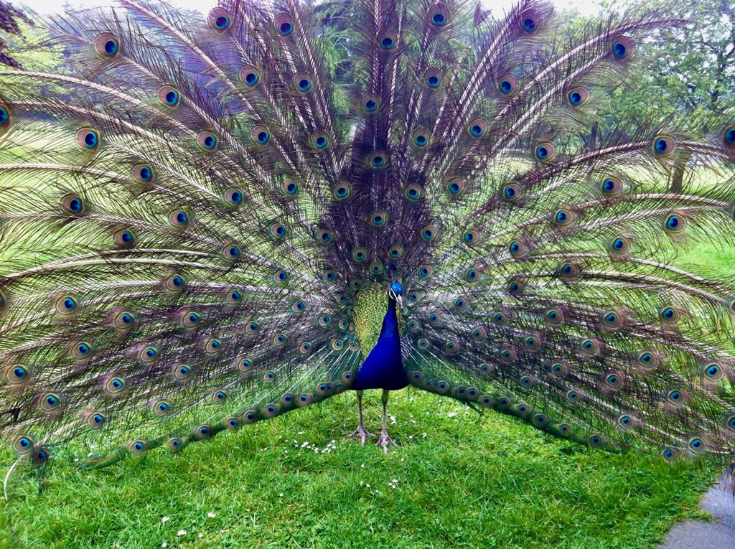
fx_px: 742
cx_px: 368
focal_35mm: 35
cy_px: 274
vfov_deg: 40.6
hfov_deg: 52.7
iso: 80
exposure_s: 1/120
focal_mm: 3.85
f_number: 2.8
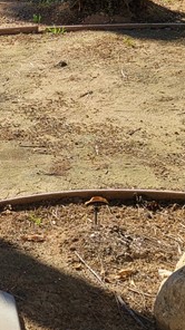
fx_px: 857
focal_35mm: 98
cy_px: -47
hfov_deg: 11.5
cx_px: -145
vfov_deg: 20.6
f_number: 1.8
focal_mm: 5.4
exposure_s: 1/1623
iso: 40
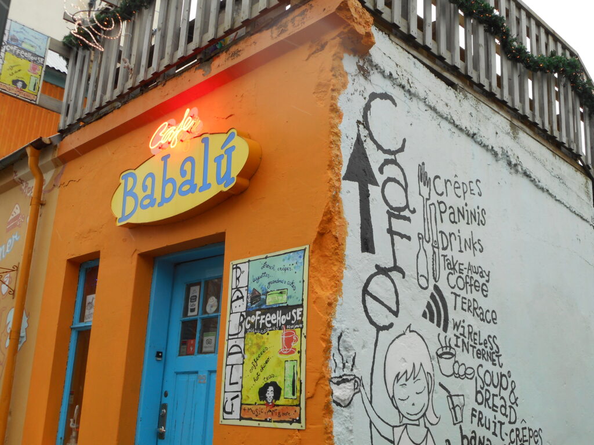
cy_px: 222
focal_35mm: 39
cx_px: 297
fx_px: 669
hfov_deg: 47.9
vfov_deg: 36.8
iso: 80
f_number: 4.5
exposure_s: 1/40
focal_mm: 6.9
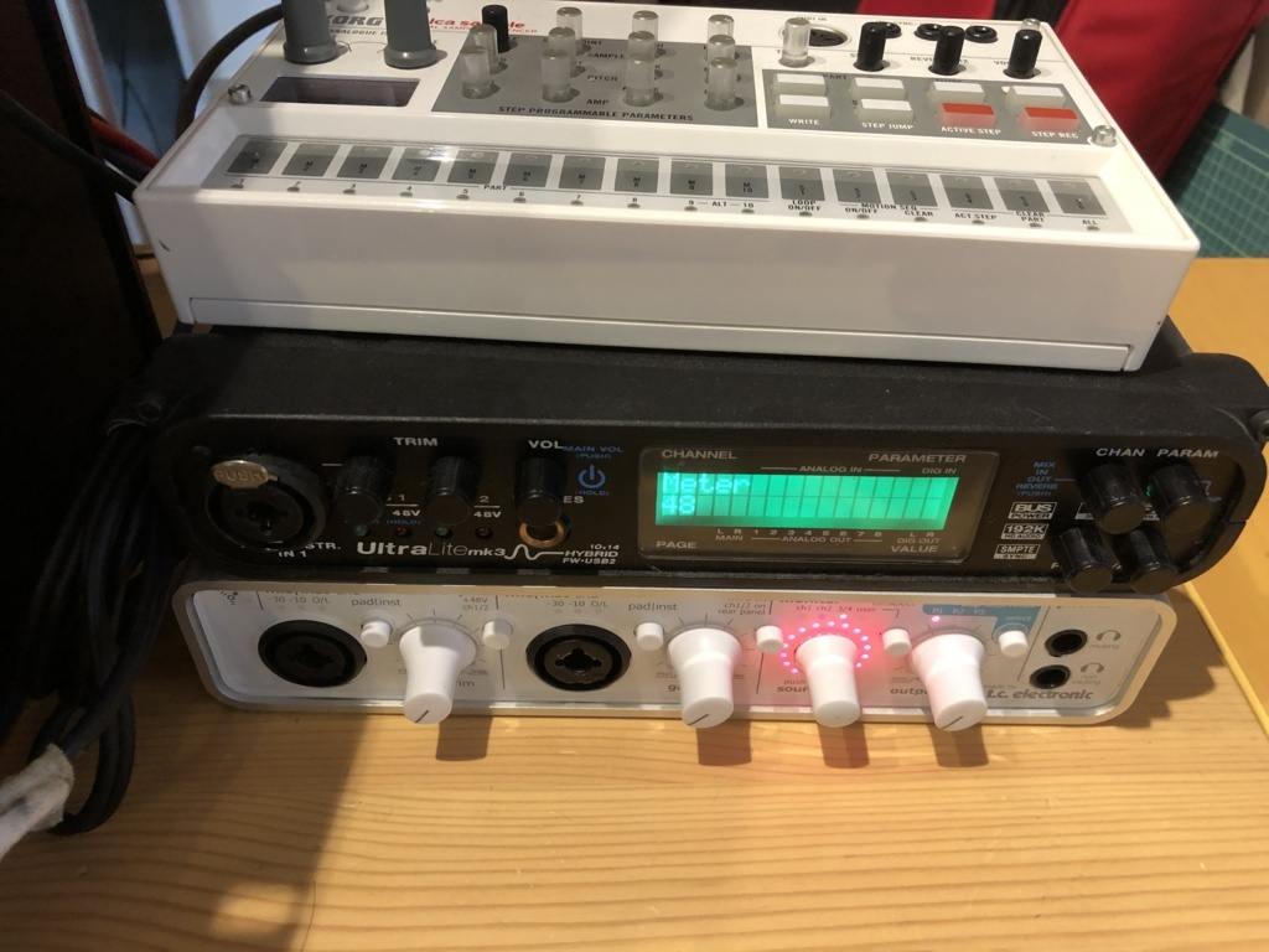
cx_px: 634
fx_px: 1026
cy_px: 476
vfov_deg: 49.7
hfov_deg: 63.4
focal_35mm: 28
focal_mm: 3.99
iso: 100
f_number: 1.8
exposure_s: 1/13
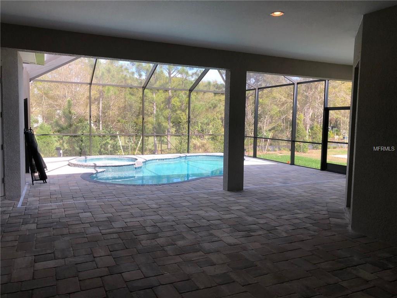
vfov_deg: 49.7
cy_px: 149
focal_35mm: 28
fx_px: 321
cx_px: 198
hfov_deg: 63.4
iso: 20
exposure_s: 1/372
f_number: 1.8
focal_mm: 3.99
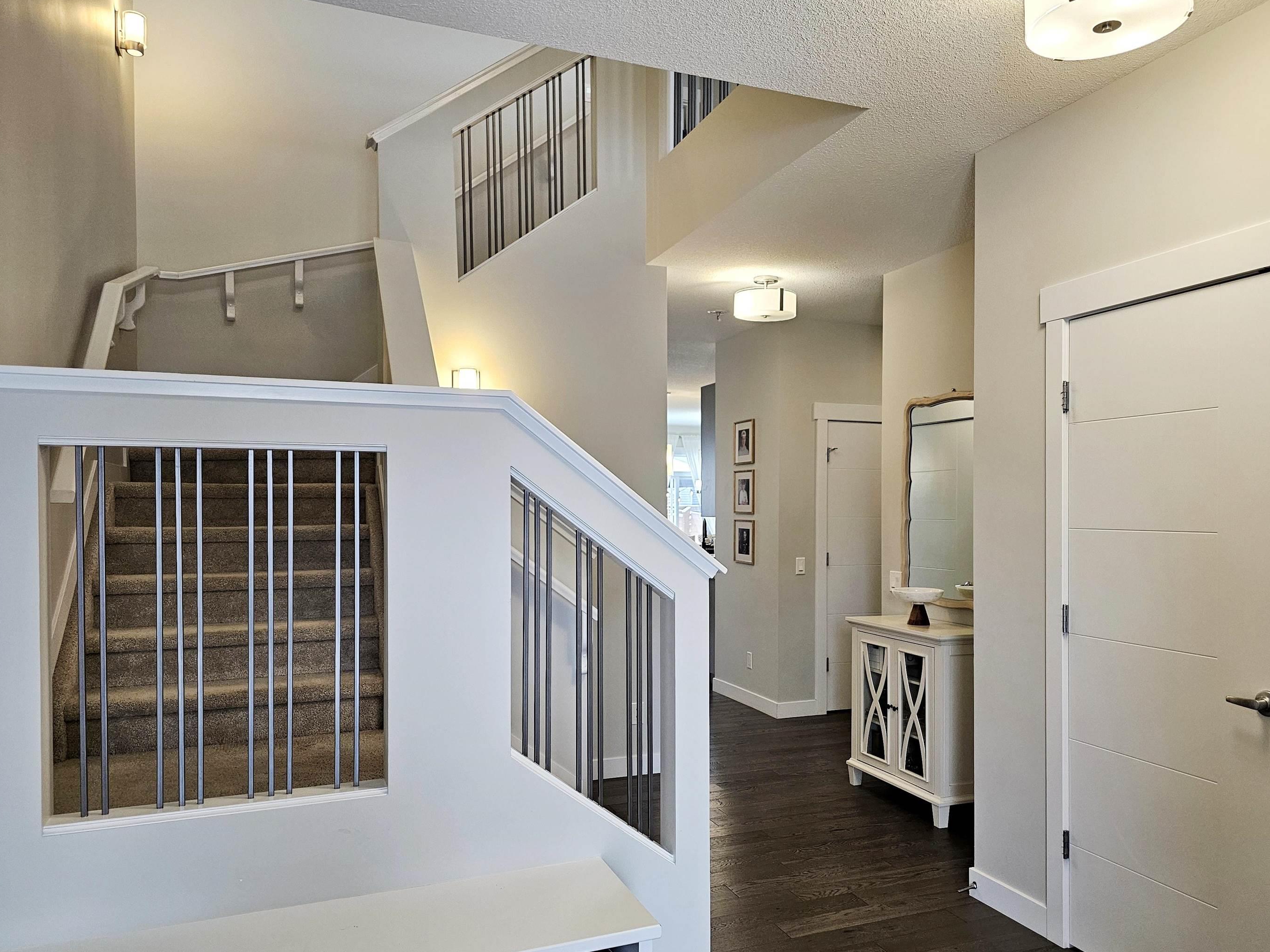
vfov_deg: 53.0
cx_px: 706
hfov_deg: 67.1
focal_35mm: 26
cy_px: 497
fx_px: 954
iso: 250
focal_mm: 6.3
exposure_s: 1/120
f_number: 1.7
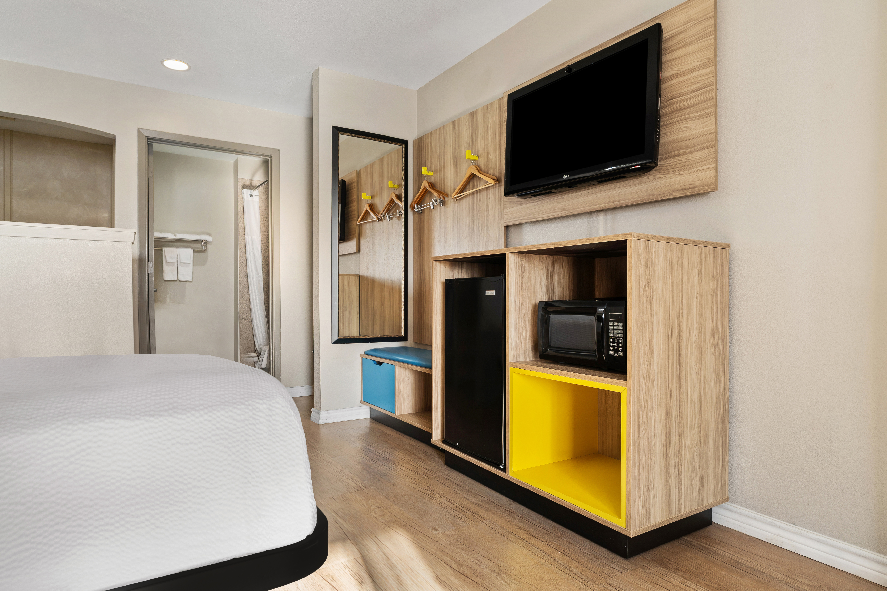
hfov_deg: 81.2
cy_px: 296
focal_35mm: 21
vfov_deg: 59.5
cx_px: 444
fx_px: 517
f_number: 5.6
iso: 100
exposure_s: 1/5
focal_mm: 21
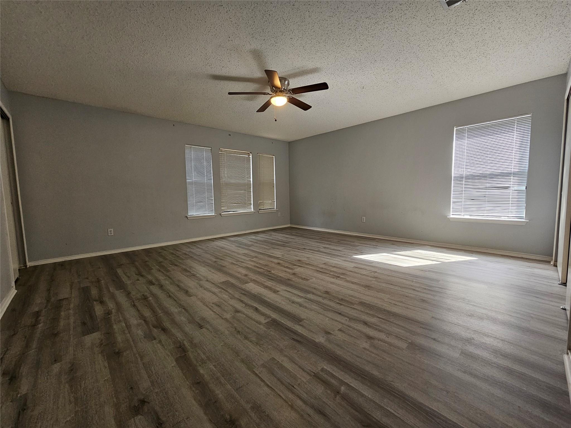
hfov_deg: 106.2
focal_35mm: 13
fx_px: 214
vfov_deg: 89.9
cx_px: 286
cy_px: 214
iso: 160
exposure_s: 1/60
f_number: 2.2
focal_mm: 2.2
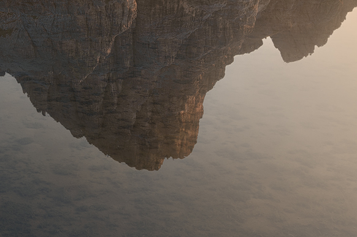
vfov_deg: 18.9
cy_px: -80
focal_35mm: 66
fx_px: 654
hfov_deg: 28.5
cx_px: -6
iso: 100
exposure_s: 1/15
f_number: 9
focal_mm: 20
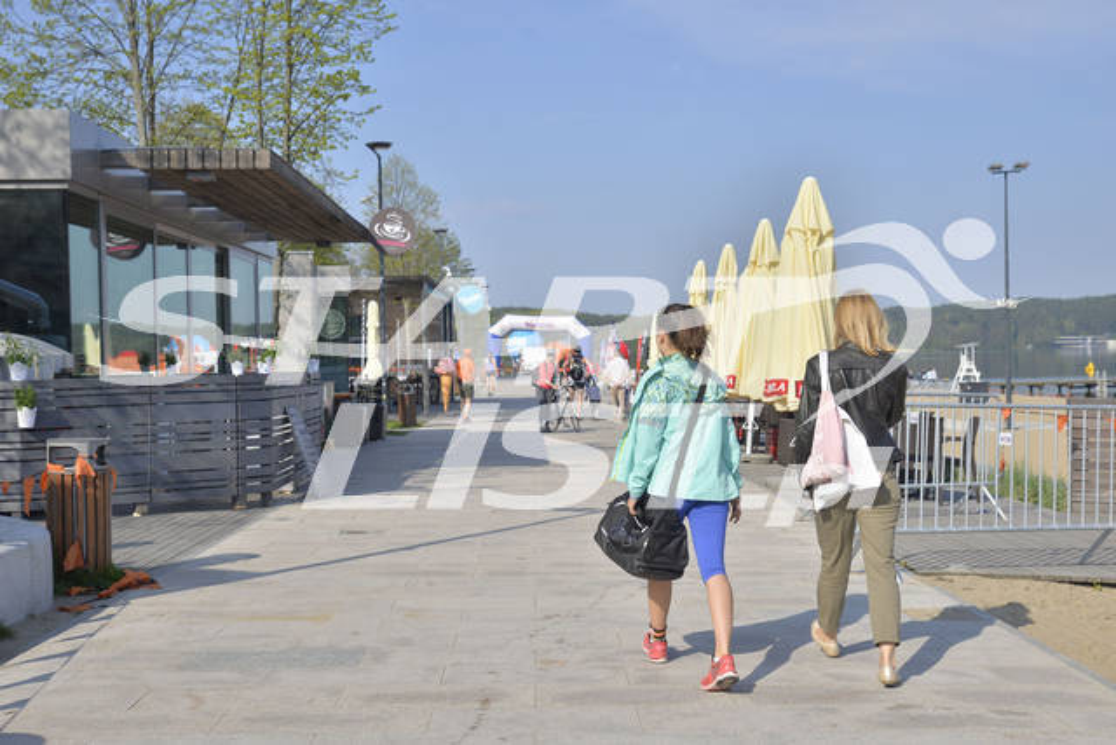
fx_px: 1488
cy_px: 372
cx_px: 558
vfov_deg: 28.1
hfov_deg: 41.1
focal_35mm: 48
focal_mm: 48
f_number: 8
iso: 200
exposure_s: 1/1000
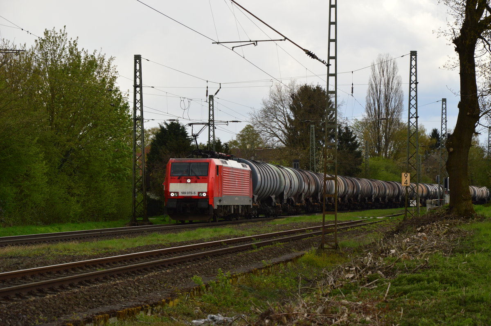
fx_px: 1635
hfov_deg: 17.1
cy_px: 163
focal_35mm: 120
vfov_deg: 11.4
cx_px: 246
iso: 400
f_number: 7.1
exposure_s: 1/500
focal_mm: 80
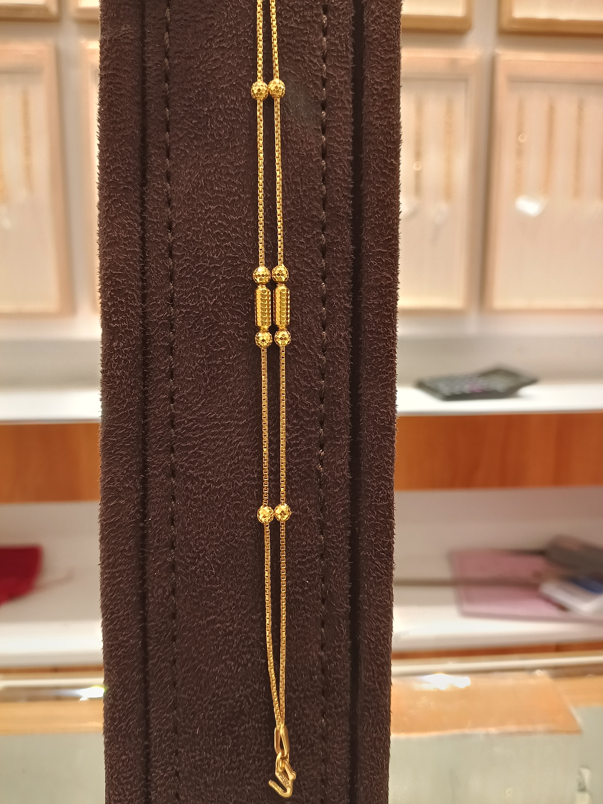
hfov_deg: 51.4
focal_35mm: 27
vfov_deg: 65.3
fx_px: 627
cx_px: 302
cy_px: 402
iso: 80
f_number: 1.8
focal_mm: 3.61
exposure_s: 1/50
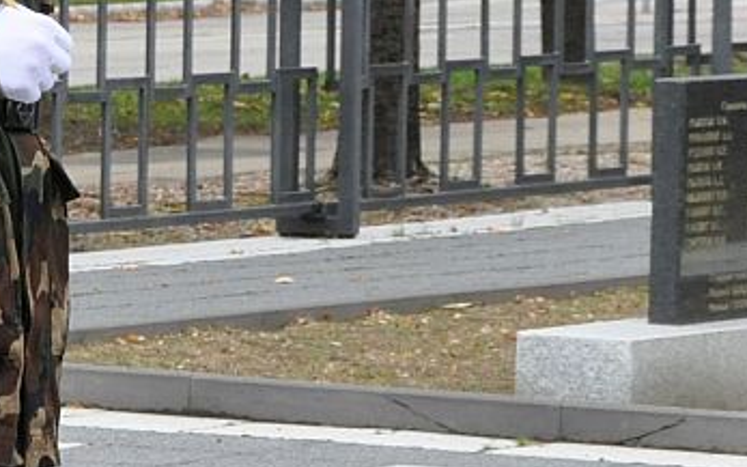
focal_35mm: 396
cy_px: 355
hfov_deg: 5.2
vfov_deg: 3.3
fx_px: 8063
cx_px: -577
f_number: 9
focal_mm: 50
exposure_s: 1/320
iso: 1000
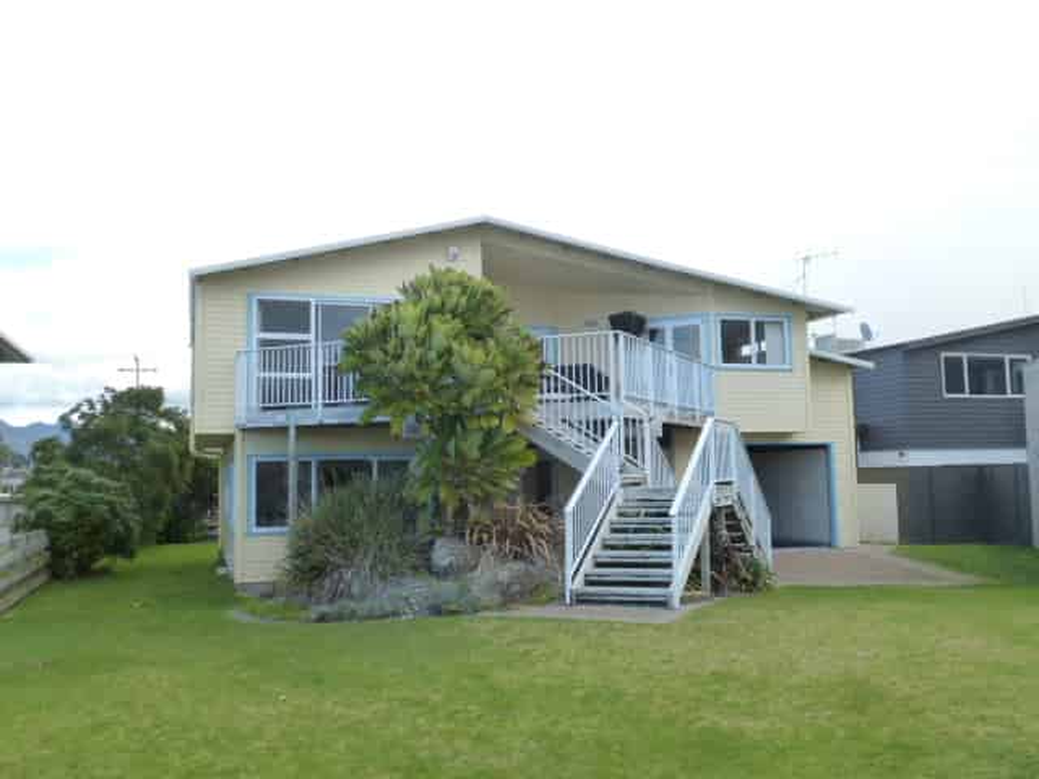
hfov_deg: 60.0
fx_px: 900
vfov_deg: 46.8
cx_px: 520
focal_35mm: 30
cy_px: 390
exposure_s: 1/640
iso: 400
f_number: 4
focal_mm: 5.4
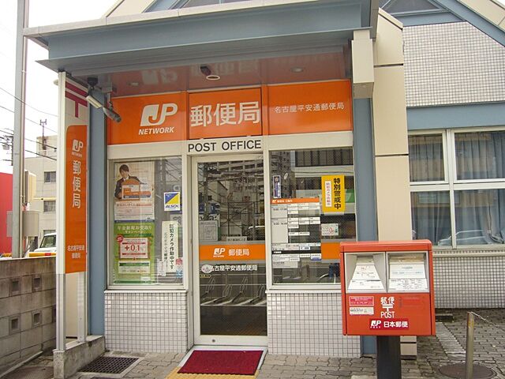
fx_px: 511
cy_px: 190
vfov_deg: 40.7
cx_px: 252
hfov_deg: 52.6
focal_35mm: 35
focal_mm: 5.8
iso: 80
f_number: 2.8
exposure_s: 1/320
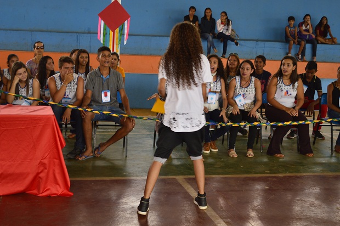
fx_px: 495
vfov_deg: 25.7
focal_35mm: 52
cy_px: 113
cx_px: 170
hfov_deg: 37.9
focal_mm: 35
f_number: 5
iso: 200
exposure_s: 1/60
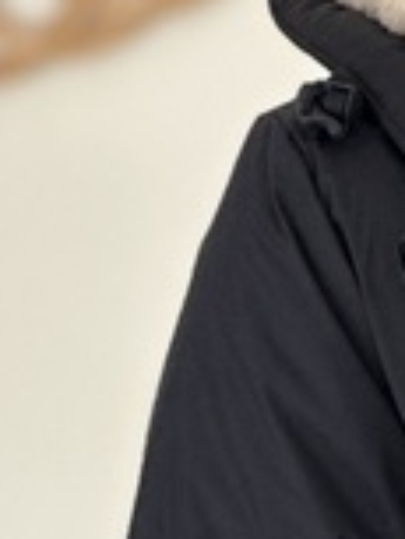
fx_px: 7898
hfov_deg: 2.9
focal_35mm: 507
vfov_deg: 3.8
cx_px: 990
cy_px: 1409
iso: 50
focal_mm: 9
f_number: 2.8
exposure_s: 1/121
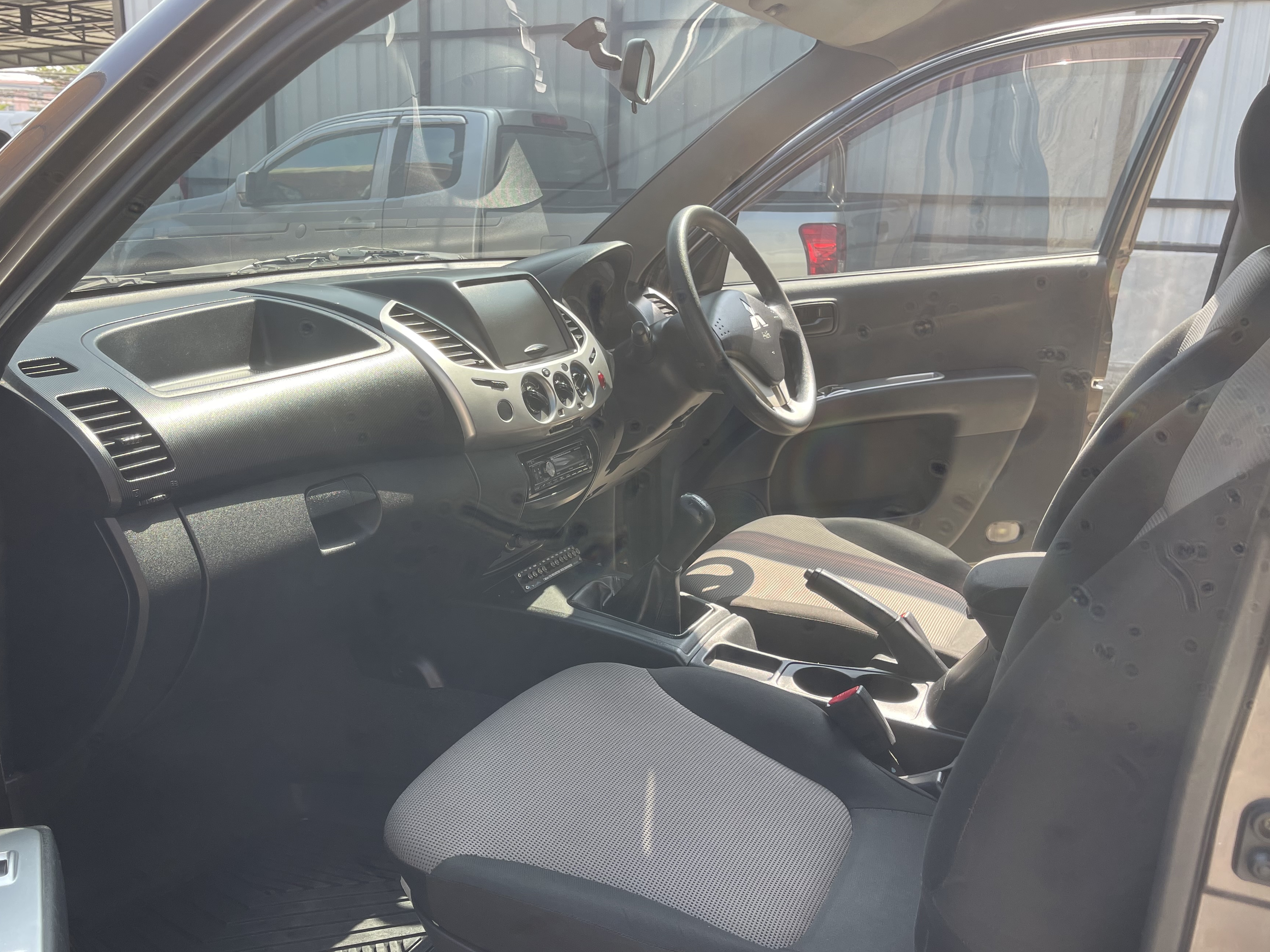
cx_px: 557
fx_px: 1064
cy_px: 494
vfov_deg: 48.2
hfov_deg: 61.5
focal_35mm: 29
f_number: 1.6
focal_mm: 5.1
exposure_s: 1/379
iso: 32
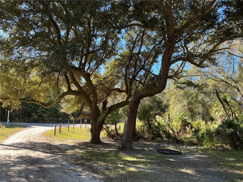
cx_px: 122
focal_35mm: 29
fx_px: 204
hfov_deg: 61.7
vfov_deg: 48.2
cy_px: 91
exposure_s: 1/186
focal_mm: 3
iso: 20
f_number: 1.8
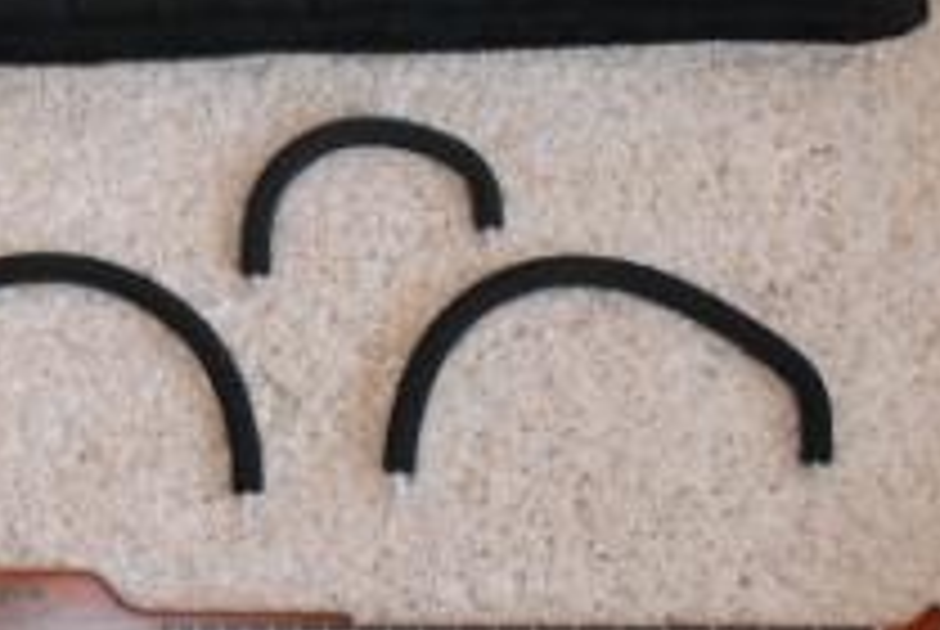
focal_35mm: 77
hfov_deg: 26.0
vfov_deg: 17.7
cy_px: 207
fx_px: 2013
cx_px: 265
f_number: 5.6
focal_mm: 24
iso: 1600
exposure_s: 1/60
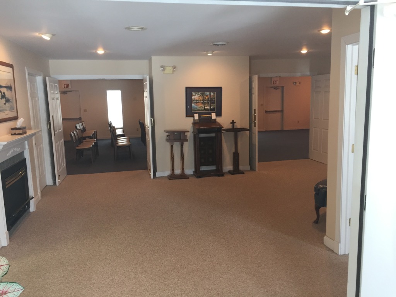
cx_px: 198
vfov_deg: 48.2
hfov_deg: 61.7
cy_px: 148
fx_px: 332
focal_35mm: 29
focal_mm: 4.15
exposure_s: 1/30
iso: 50
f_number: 2.2
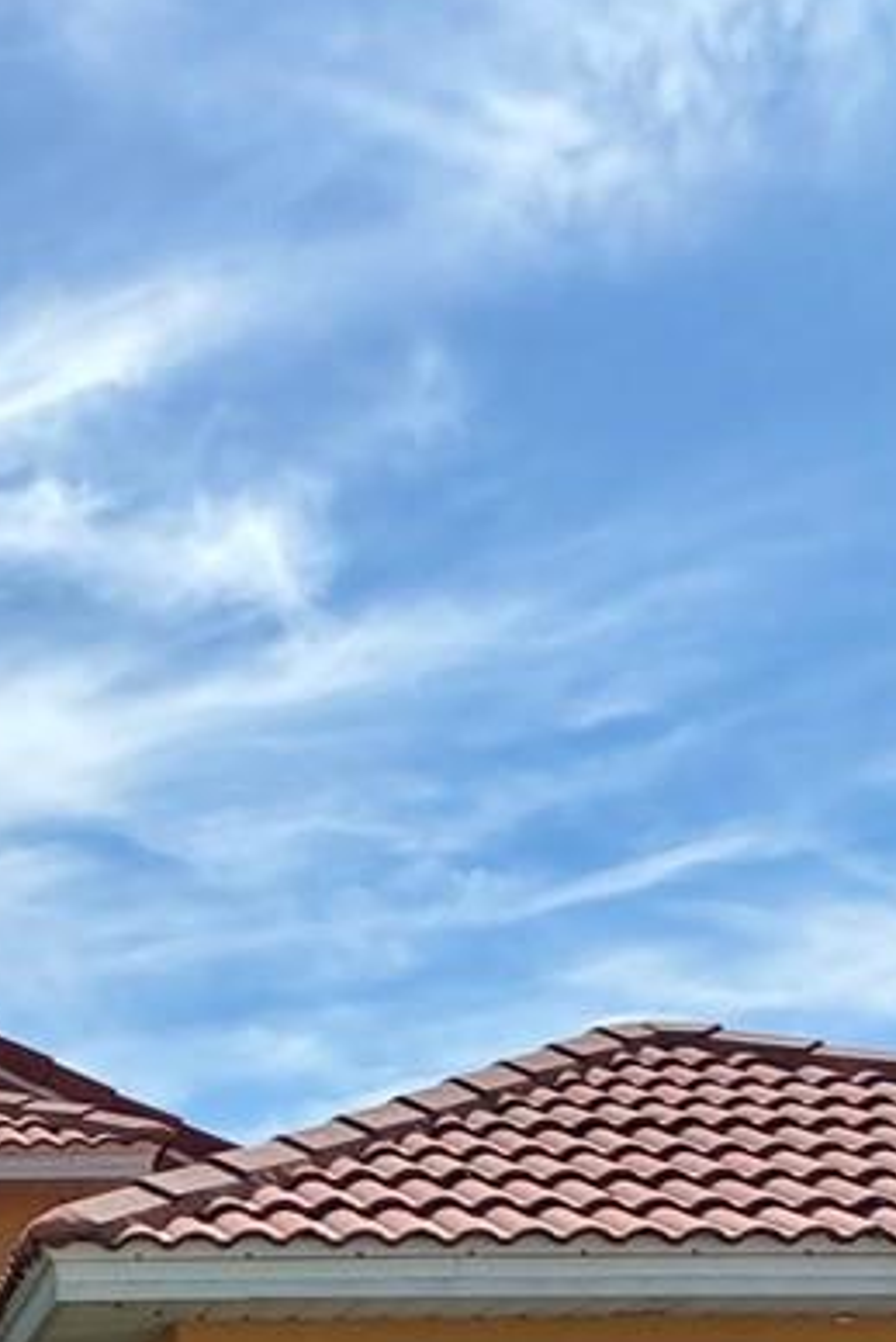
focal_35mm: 60
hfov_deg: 20.6
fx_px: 2238
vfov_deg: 29.3
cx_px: -277
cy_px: 1556
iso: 50
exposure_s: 1/2083
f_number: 2.2
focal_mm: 2.22
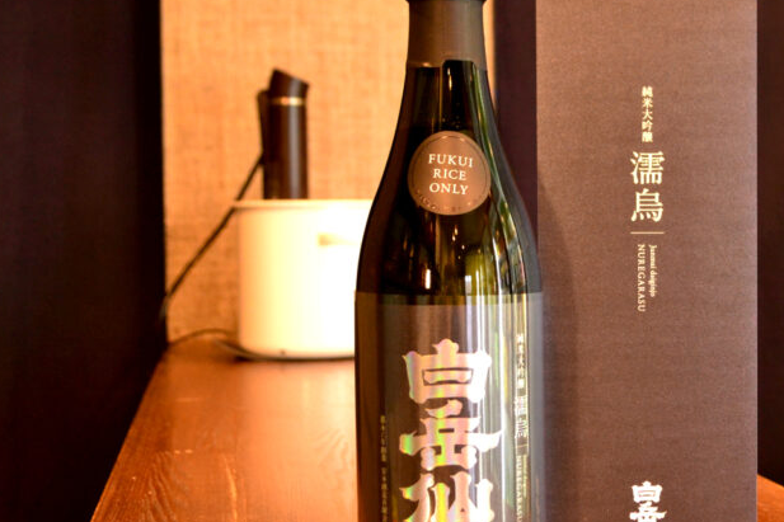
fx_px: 1219
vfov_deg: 24.2
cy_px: 265
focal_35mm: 56
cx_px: 602
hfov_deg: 34.8
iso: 1600
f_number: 4.5
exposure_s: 1/30
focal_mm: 24
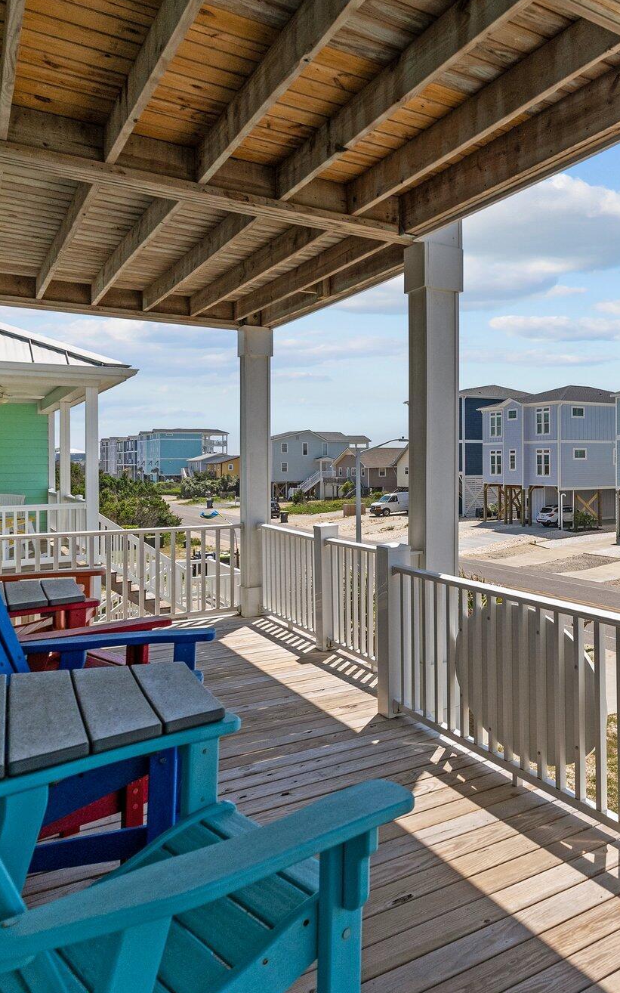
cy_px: 487
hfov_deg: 42.7
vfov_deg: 68.4
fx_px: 730
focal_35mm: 27
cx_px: 542
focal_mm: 17
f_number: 5.6
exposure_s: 1/5000
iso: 800
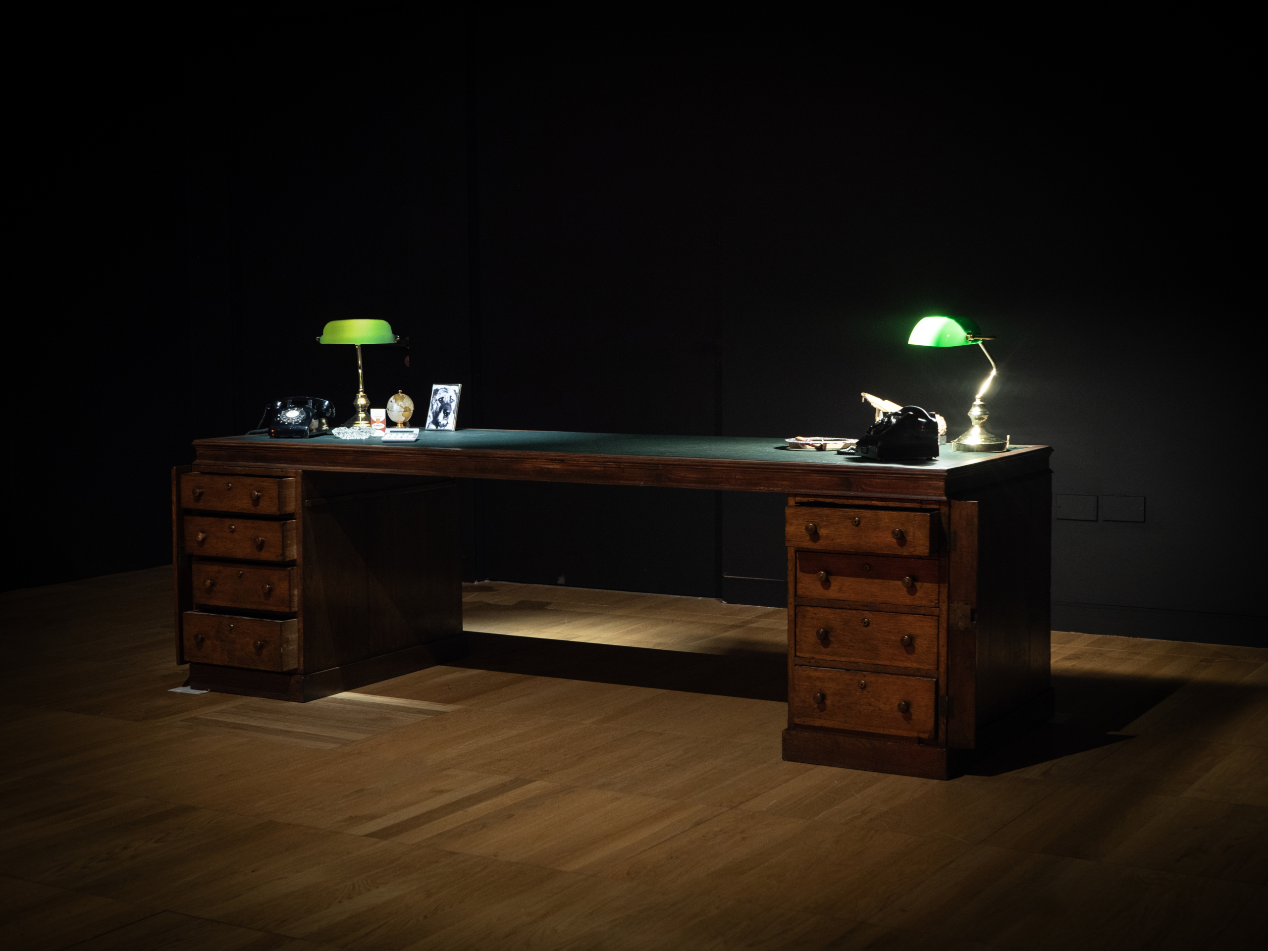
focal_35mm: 50
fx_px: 1832
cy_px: 476
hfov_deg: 38.2
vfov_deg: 29.1
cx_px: 634
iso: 200
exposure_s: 1/1.67
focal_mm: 25
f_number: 3.5
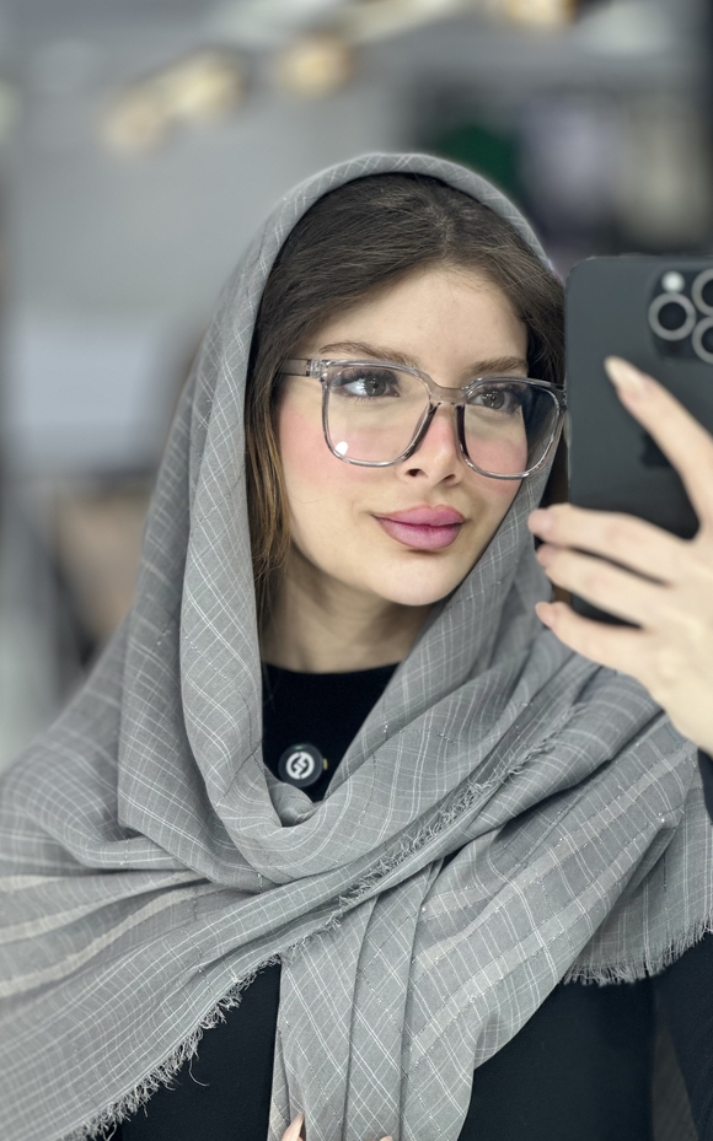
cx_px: 400
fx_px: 2551
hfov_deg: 15.9
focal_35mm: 82
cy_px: 572
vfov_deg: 25.2
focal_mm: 9
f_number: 2.8
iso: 125
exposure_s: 1/100
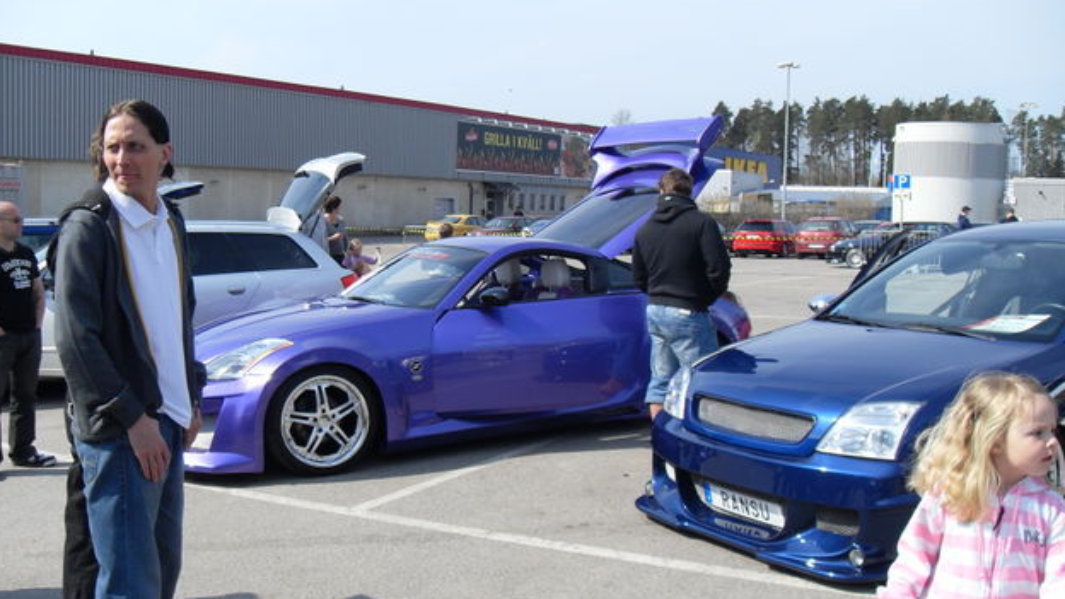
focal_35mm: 38
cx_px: 526
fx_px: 1073
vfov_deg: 31.2
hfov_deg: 52.8
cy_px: 333
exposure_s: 1/180
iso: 80
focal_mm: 6.3
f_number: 7
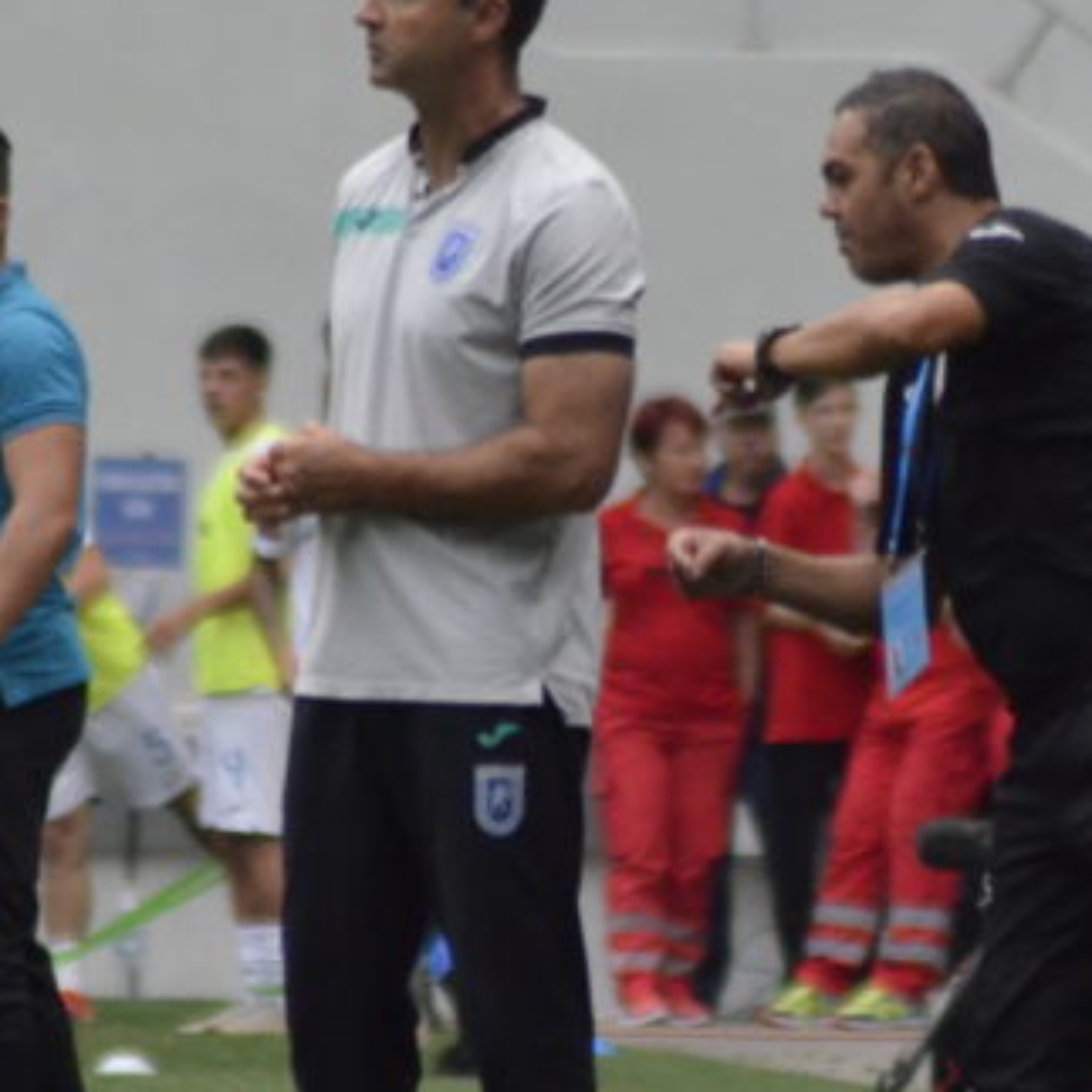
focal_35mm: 1261
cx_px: 720
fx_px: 45006
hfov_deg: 1.4
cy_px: 641
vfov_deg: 1.4
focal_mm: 300
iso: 4000
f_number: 6.3
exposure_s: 1/2500
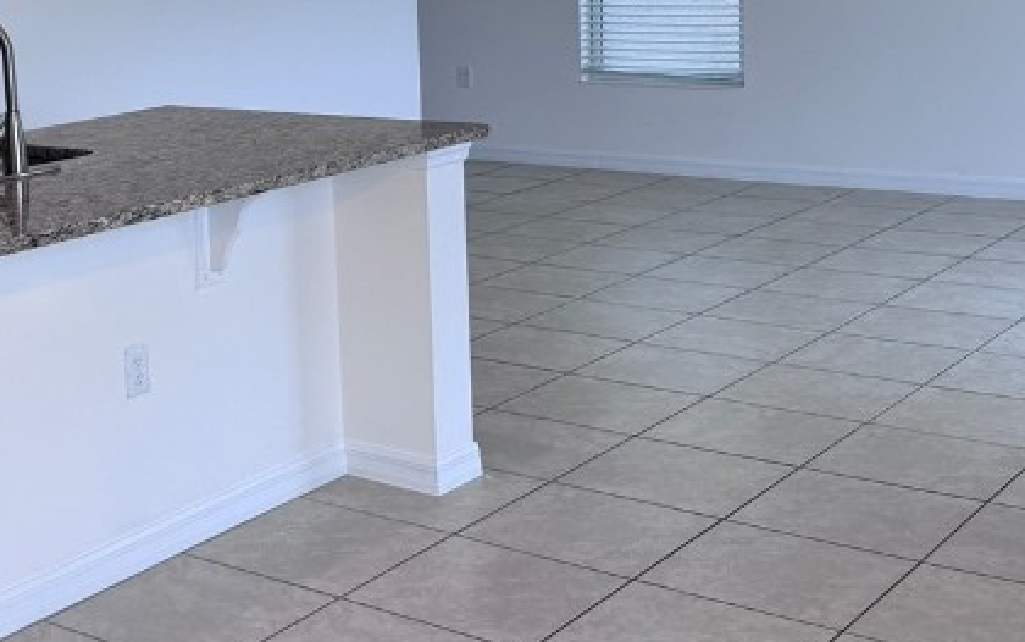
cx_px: 176
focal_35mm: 62
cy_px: 71
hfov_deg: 31.9
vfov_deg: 20.6
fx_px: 1733
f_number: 1.78
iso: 64
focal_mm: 6.76
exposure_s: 1/120
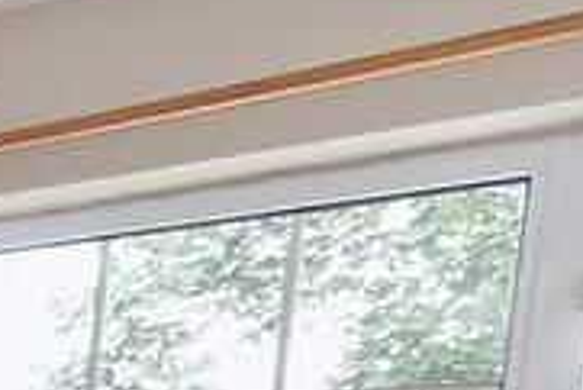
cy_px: 743
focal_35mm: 85
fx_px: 1378
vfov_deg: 14.0
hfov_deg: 14.5
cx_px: -847
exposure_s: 1/60
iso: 800
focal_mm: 10
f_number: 7.1
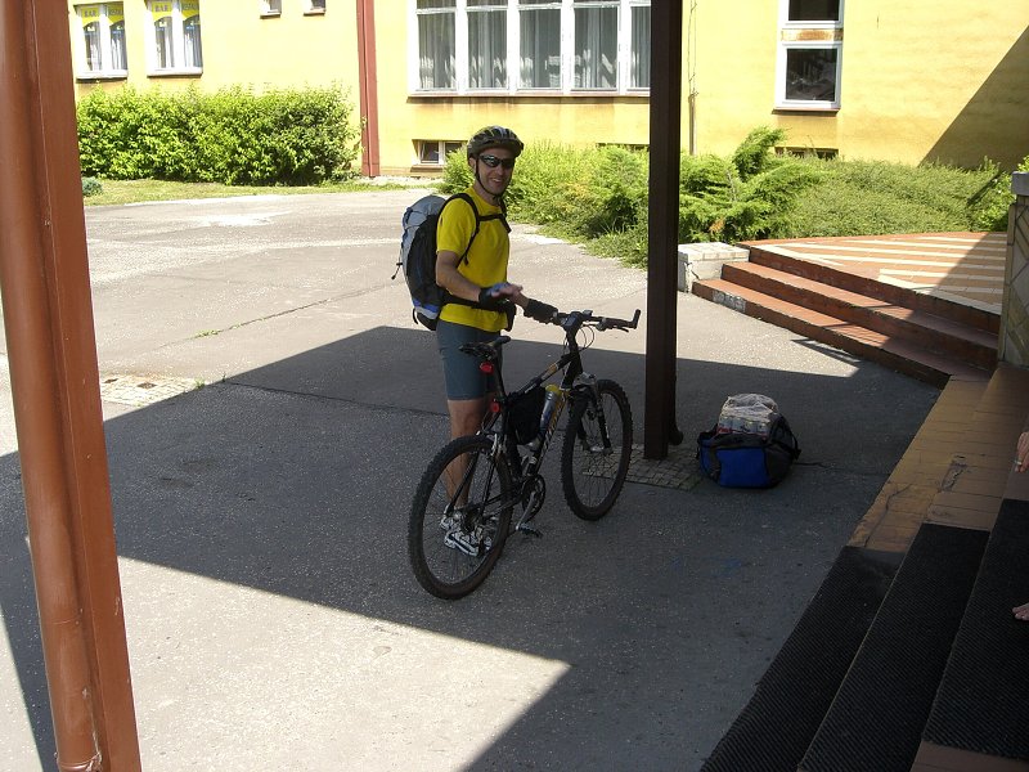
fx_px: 1130
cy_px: 386
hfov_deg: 49.0
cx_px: 514
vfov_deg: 37.7
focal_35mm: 38
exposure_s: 1/250
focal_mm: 6.3
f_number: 4.4
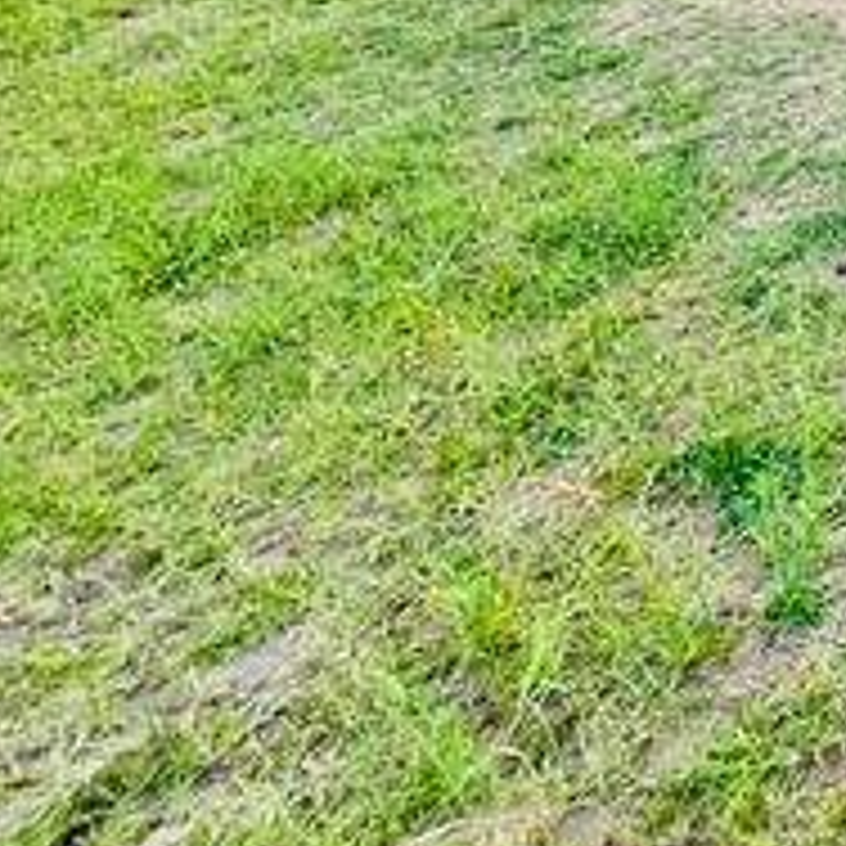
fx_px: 1355
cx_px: 1580
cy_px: -400
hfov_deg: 20.9
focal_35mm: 49
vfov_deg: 26.1
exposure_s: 1/139
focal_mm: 1.57
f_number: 1.8
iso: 32
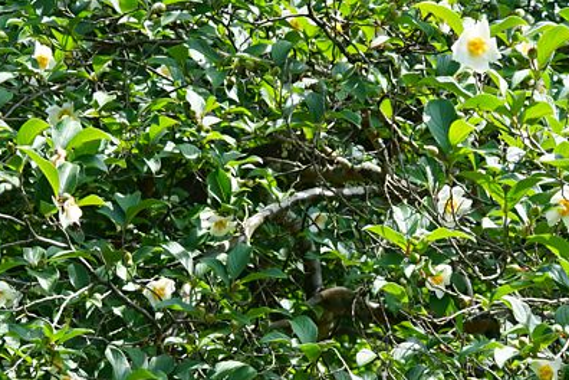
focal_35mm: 131
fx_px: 2070
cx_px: 203
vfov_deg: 10.4
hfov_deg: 15.6
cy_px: 397
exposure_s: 1/80
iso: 100
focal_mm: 42
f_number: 7.1
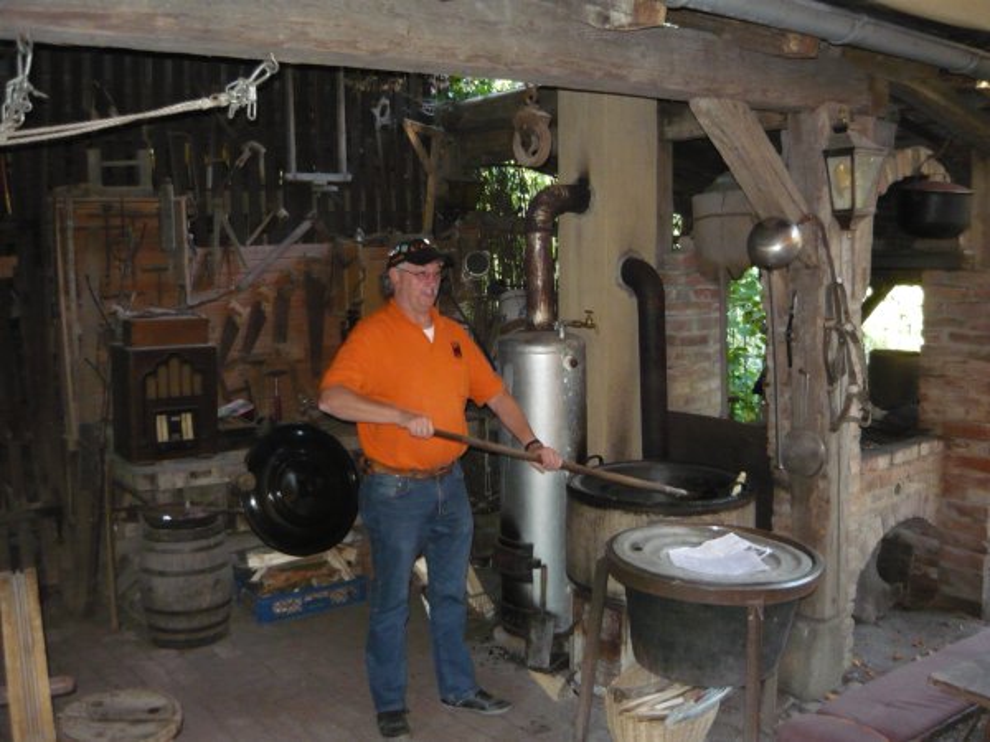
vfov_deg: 42.9
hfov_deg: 55.4
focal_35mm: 33
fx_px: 944
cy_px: 371
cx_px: 495
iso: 400
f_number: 2.8
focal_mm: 5.5
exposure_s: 1/30
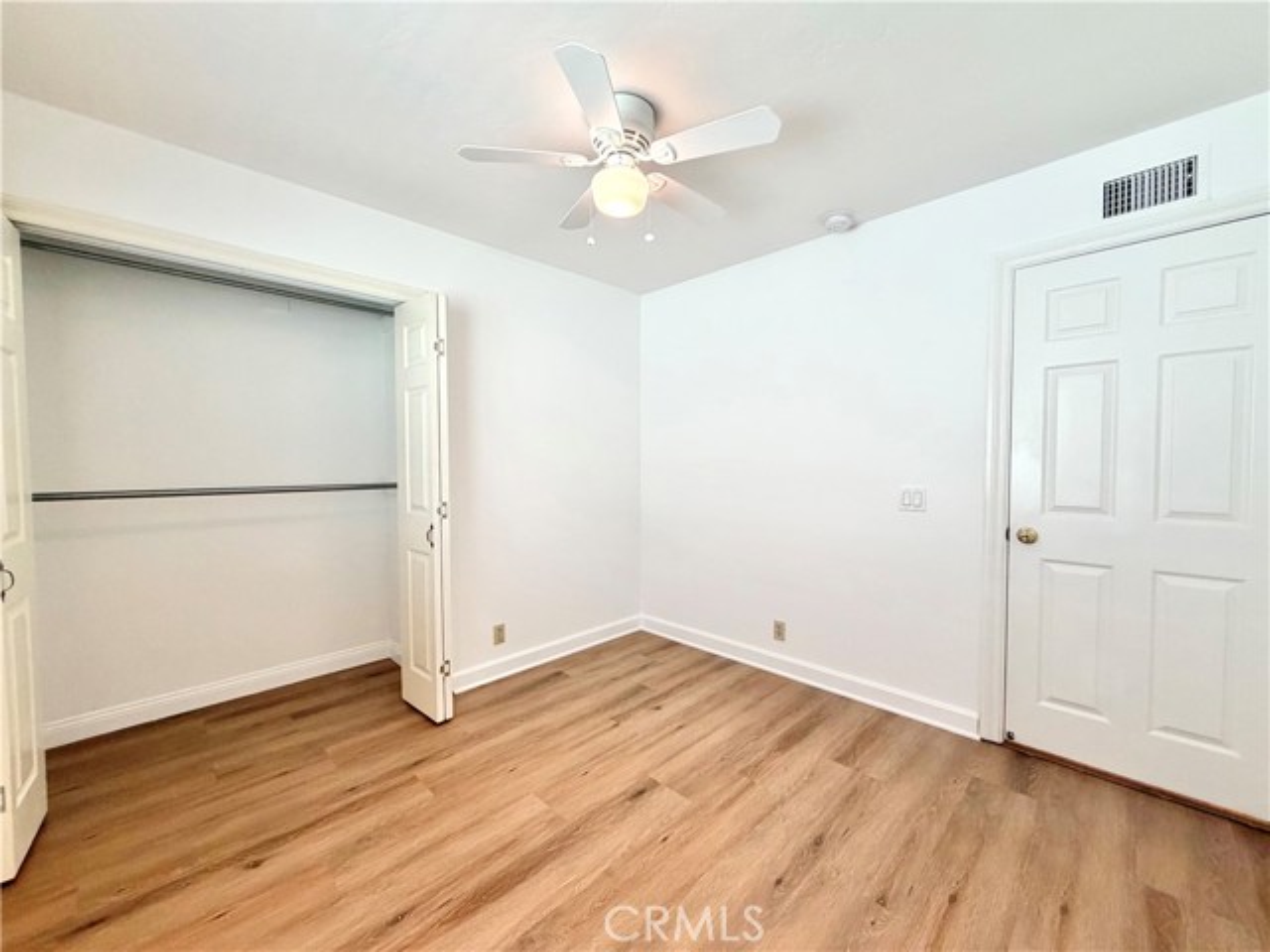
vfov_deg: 85.7
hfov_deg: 102.1
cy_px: 476
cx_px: 635
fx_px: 514
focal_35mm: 14
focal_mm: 2.22
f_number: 2.2
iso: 250
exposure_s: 1/117
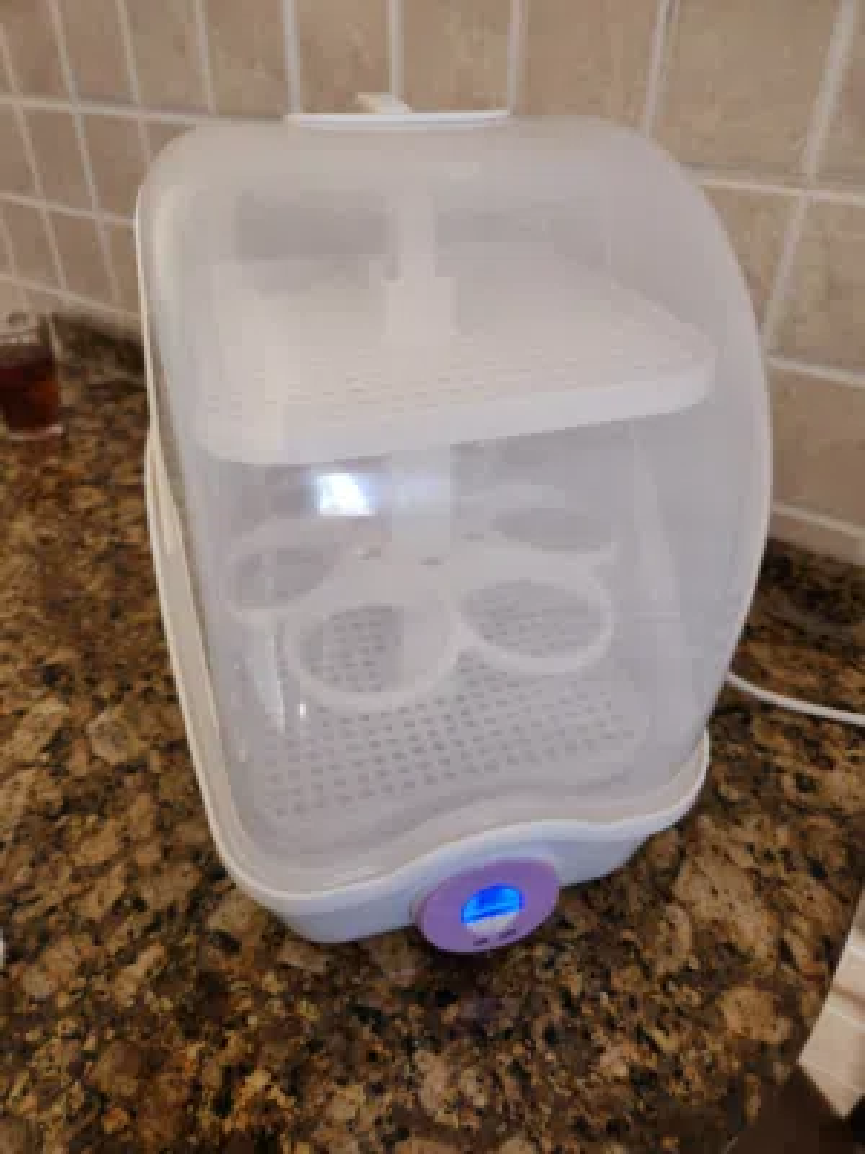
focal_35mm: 23
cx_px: 432
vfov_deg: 73.9
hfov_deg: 58.9
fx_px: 766
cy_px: 577
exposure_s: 1/100
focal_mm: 5.4
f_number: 1.8
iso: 160
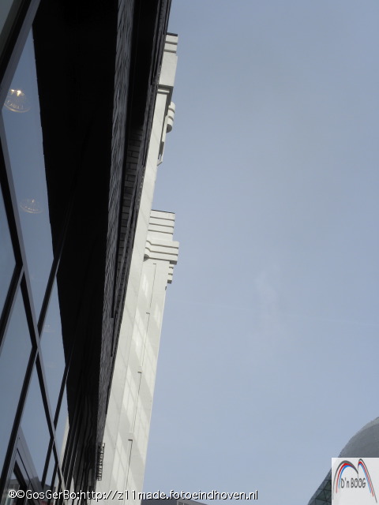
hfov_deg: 35.1
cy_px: 252
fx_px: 599
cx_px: 190
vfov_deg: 45.8
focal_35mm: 41
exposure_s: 1/369
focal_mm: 7.3
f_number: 6.3
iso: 64
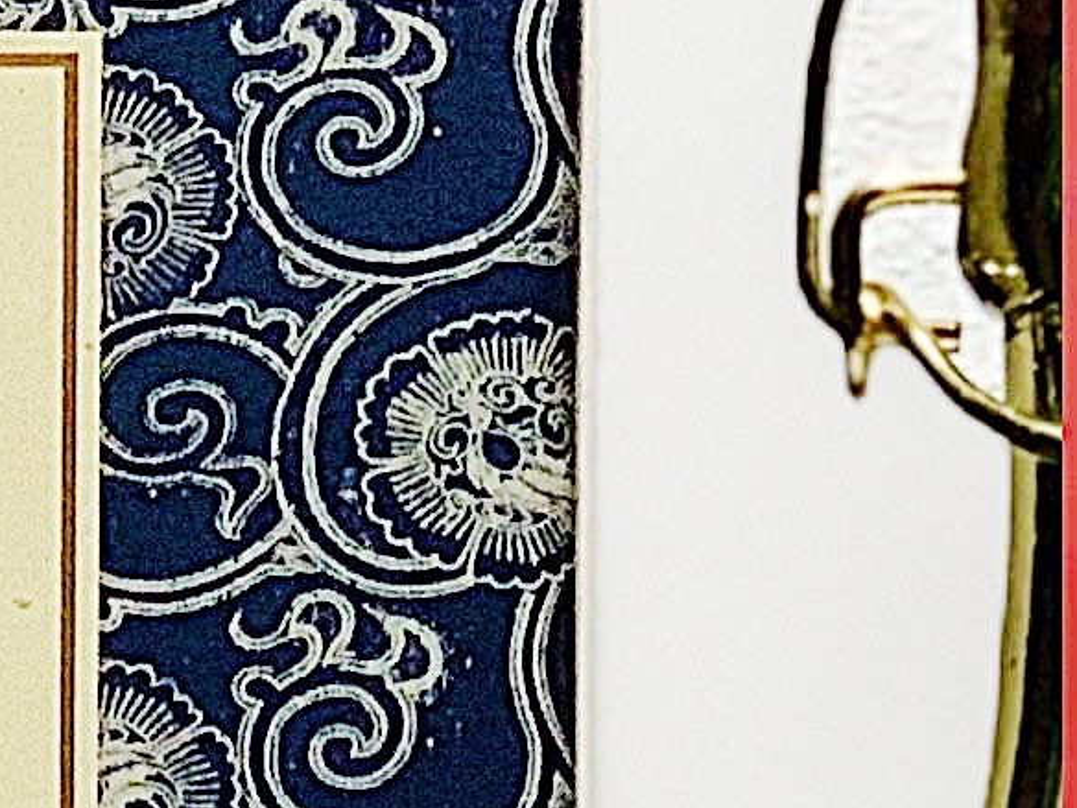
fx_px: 11169
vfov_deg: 4.1
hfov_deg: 5.5
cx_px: 513
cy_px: 1444
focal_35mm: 359
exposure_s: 1/122
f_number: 2.4
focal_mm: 6
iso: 125
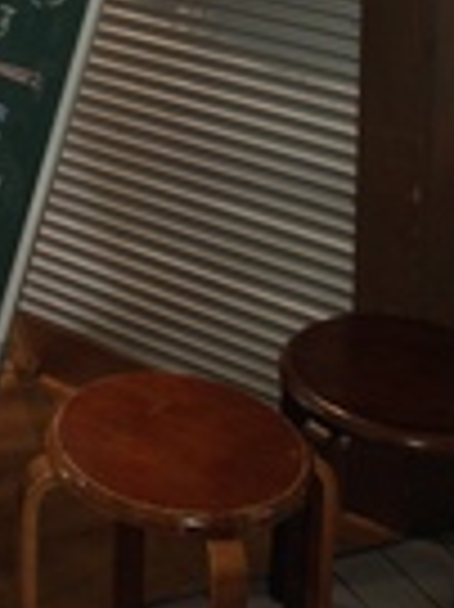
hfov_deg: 14.5
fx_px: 1716
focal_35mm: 98
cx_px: -108
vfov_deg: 18.2
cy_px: -257
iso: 64
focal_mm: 4.12
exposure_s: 1/20
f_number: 2.4
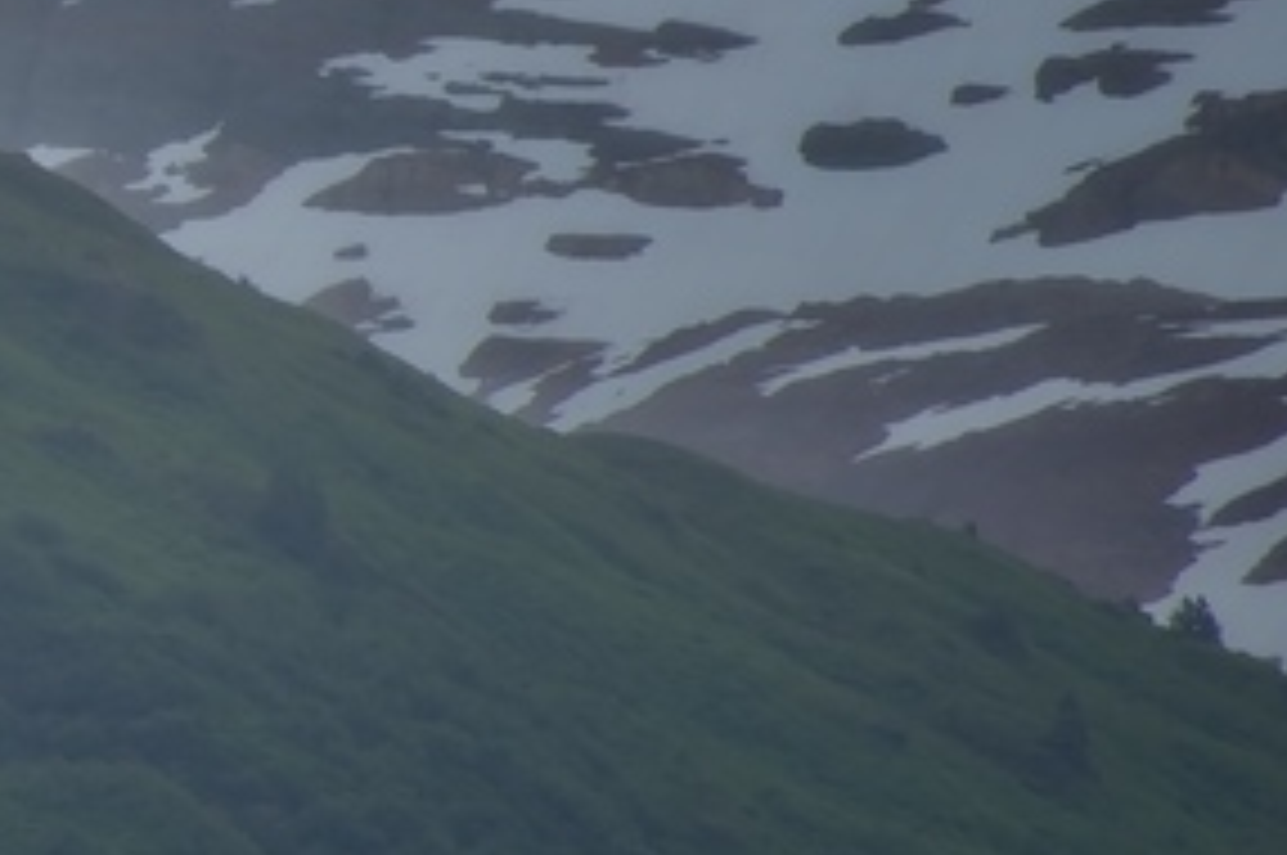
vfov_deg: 1.0
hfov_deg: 1.5
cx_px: -1449
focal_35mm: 1345
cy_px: -346
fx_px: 48028
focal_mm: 300
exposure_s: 1/640
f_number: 8
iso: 100
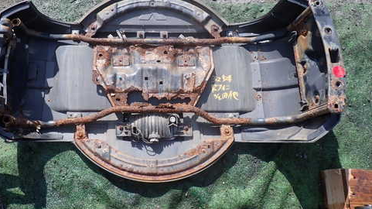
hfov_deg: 57.4
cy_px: 57
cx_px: 143
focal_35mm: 34
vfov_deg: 34.0
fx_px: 335
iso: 100
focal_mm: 4.5
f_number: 2.8
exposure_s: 1/800
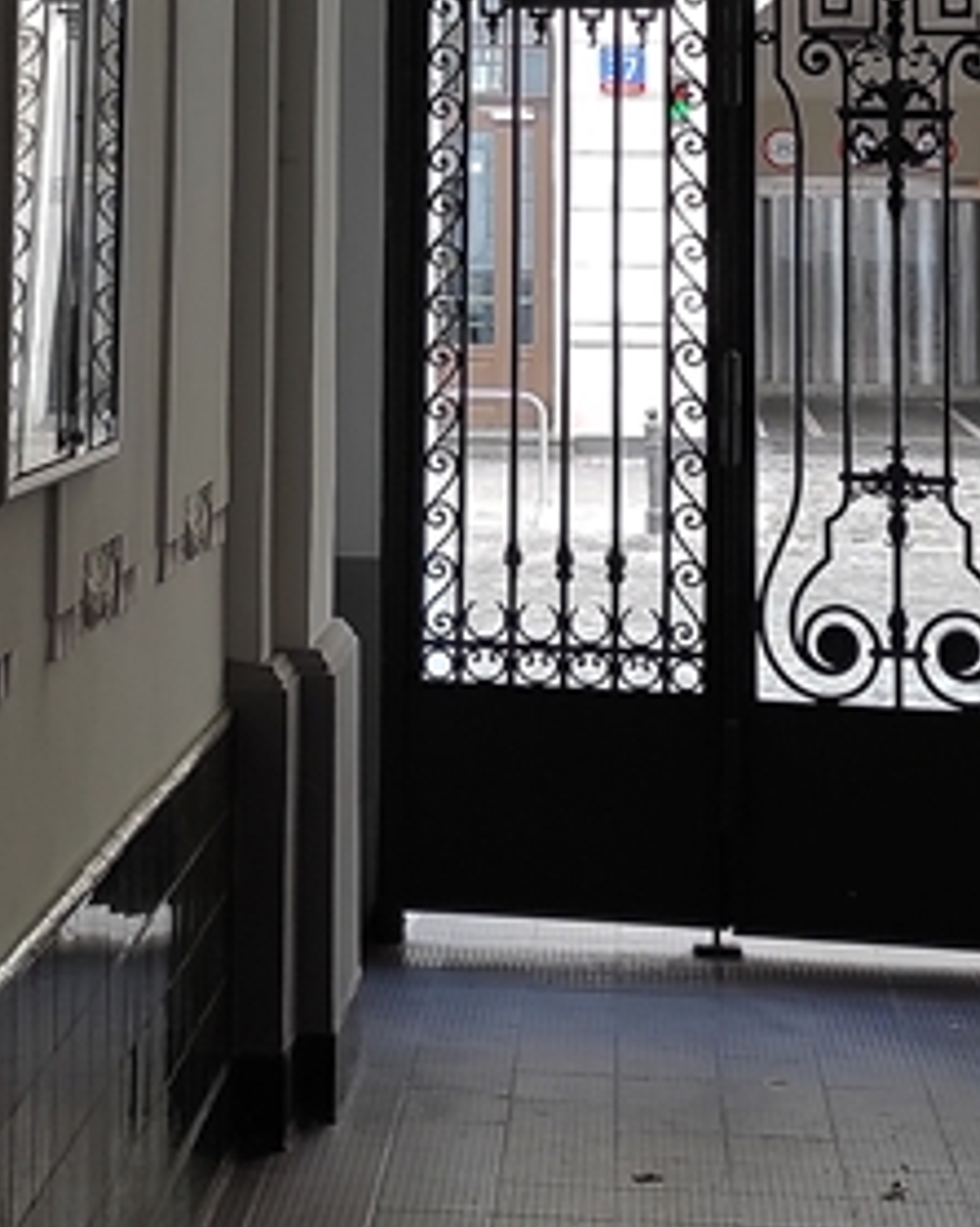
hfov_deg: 16.9
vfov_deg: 20.4
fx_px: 3267
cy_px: -75
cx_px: 163
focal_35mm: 90
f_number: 1.89
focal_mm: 5.43
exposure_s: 1/100
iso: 100
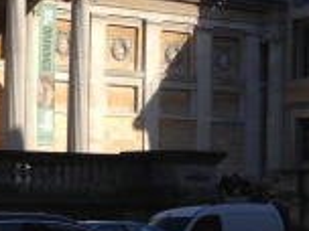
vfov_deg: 13.0
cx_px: -115
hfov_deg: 16.2
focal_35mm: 114
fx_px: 1018
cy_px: 169
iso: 50
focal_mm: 4.12
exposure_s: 1/1427
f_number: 2.4
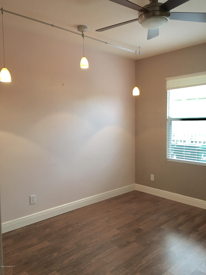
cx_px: 103
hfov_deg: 48.2
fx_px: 230
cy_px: 138
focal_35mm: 29
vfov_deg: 61.7
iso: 50
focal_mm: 4.15
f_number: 2.2
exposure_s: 1/30
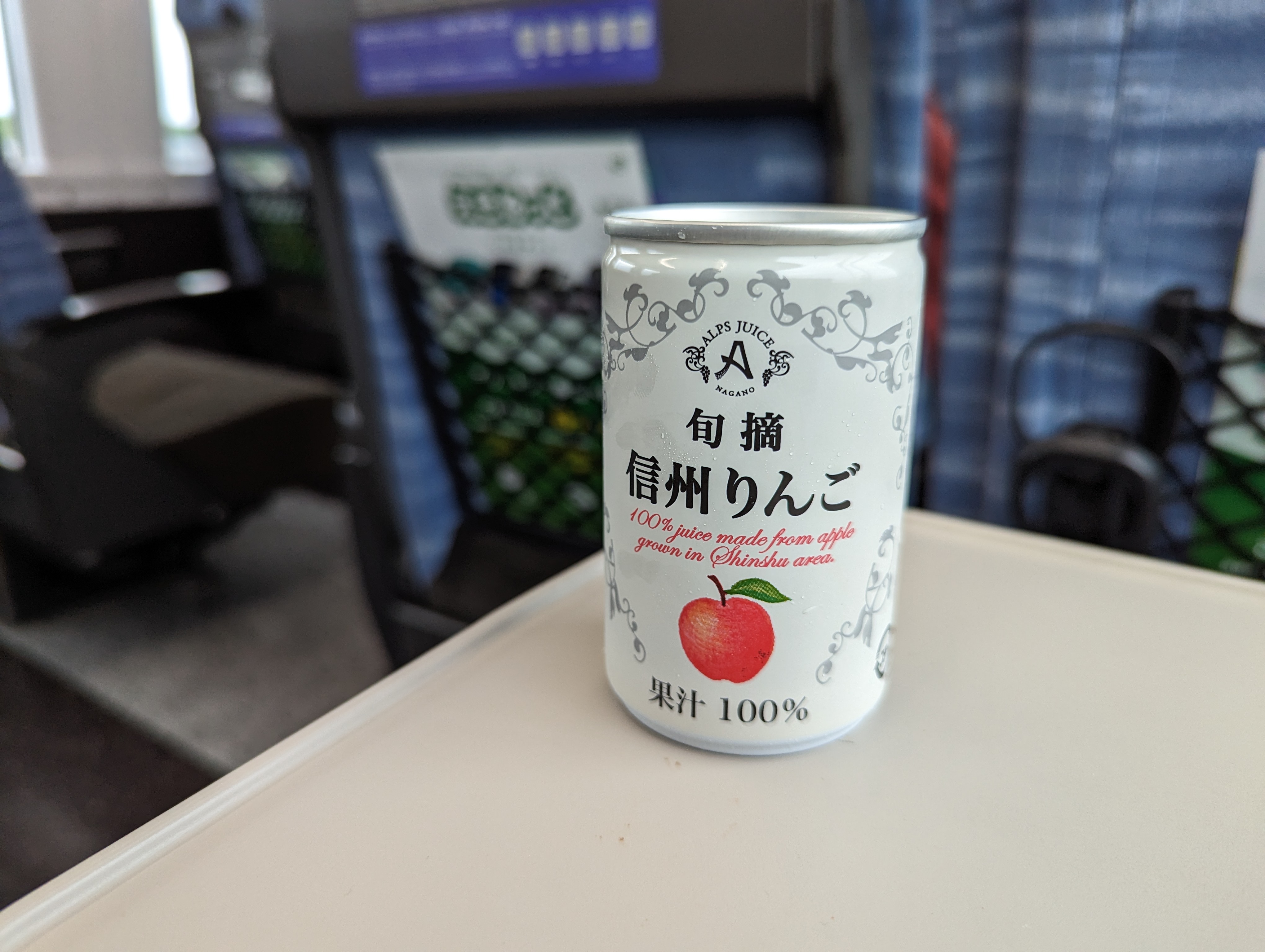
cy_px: 476
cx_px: 632
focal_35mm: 24
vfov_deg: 56.9
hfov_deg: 71.5
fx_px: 878
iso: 308
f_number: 1.85
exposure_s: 1/354
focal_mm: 6.81
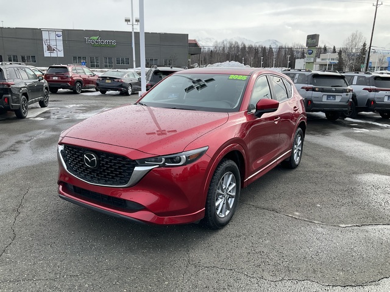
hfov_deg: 61.7
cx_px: 195
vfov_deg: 48.2
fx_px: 327
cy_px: 146
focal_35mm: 29
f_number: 1.8
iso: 25
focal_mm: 3
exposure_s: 1/944
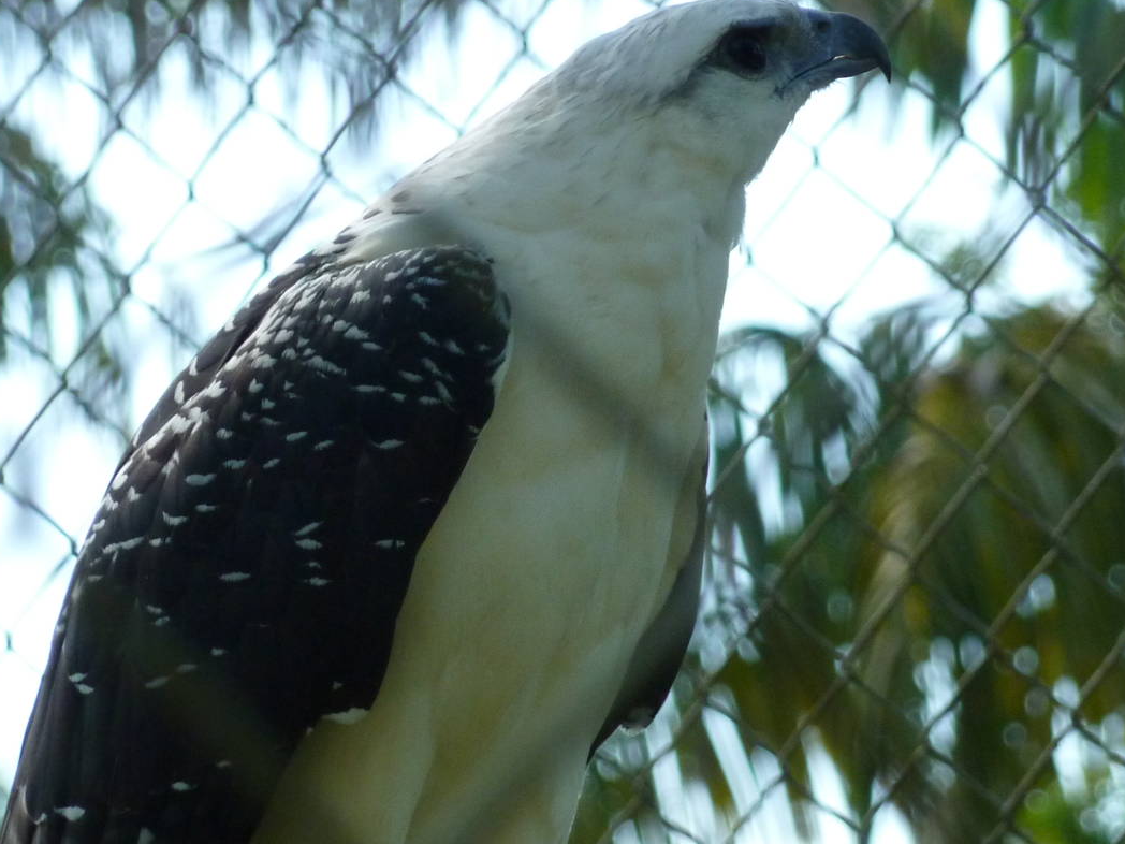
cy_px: 449
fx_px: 14885
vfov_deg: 3.2
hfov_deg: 4.3
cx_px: 655
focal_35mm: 458
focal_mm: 49.2
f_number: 4.9
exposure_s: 1/250
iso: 250
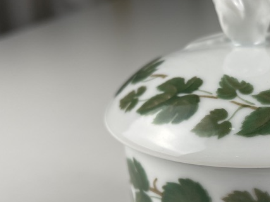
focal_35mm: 60
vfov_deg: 24.3
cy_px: 129
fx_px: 468
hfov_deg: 30.8
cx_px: 241
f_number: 1.6
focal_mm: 5.1
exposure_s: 1/241
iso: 32
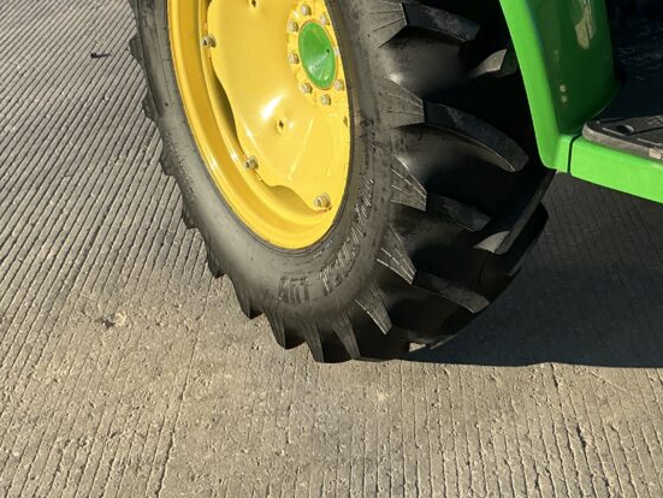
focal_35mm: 52
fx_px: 997
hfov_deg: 36.6
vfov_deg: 27.0
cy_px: 40
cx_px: 419
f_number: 1.8
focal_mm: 3
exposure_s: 1/613
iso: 25
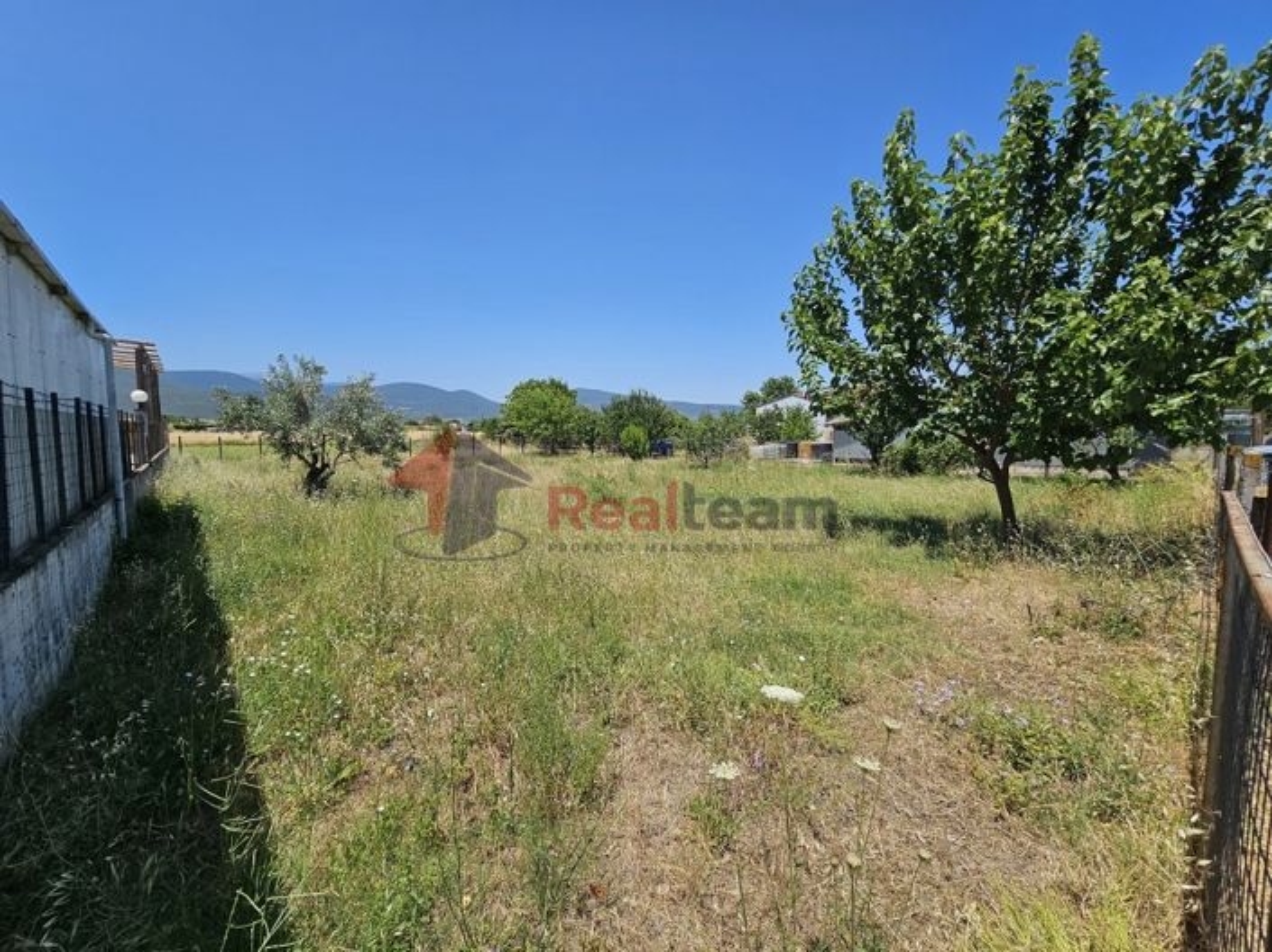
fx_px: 477
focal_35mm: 13
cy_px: 476
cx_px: 636
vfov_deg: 89.9
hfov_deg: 106.2
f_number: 2.2
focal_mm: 2.2
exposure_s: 1/2797
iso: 50
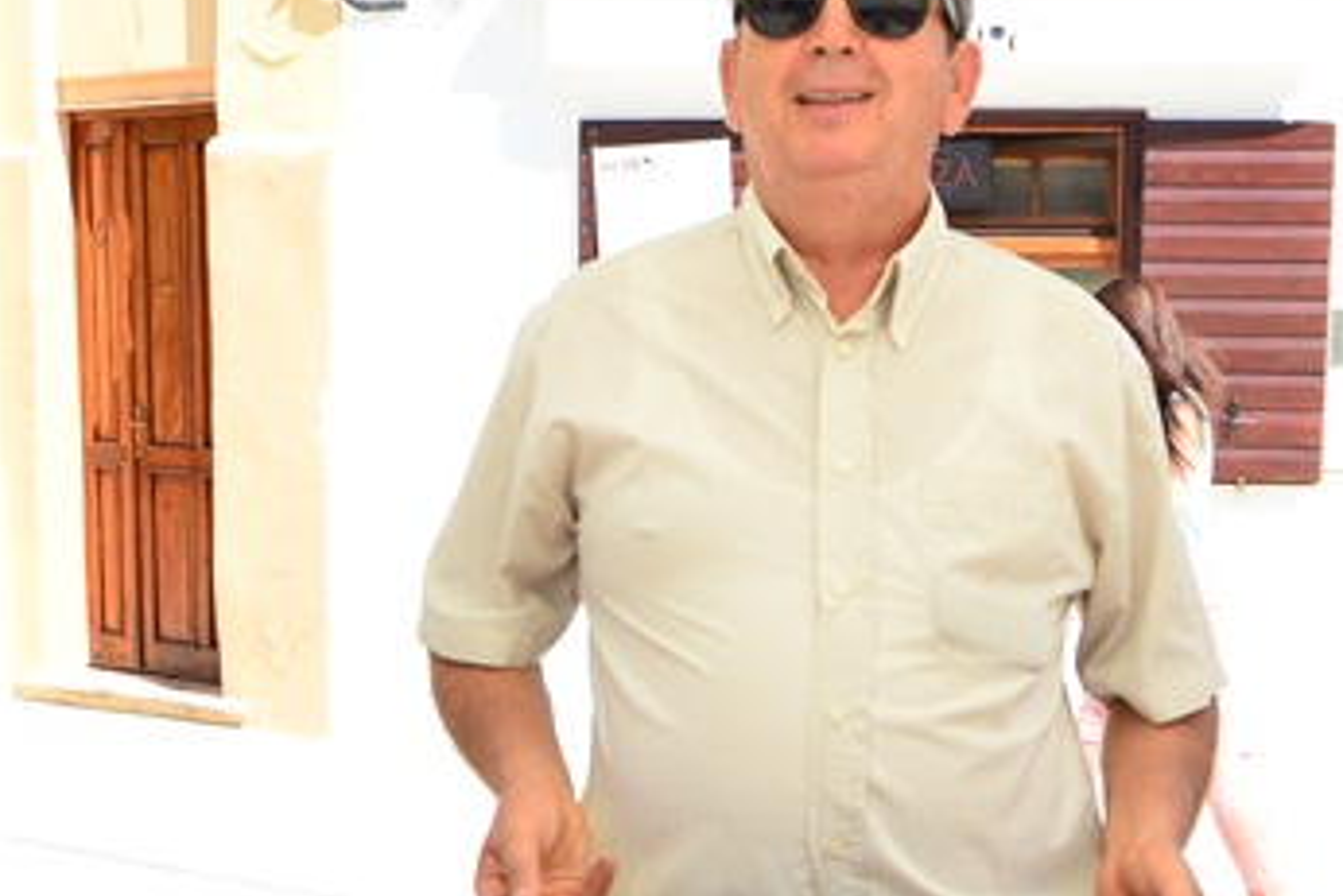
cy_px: 830
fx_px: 2650
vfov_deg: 18.8
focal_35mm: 71
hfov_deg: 28.4
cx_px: 769
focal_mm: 24
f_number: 5.6
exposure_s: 1/1250
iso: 640
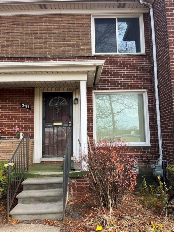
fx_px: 174
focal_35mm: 26
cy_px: 116
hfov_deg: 53.0
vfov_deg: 67.3
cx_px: 87
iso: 40
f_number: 1.6
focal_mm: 5.1
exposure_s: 1/271
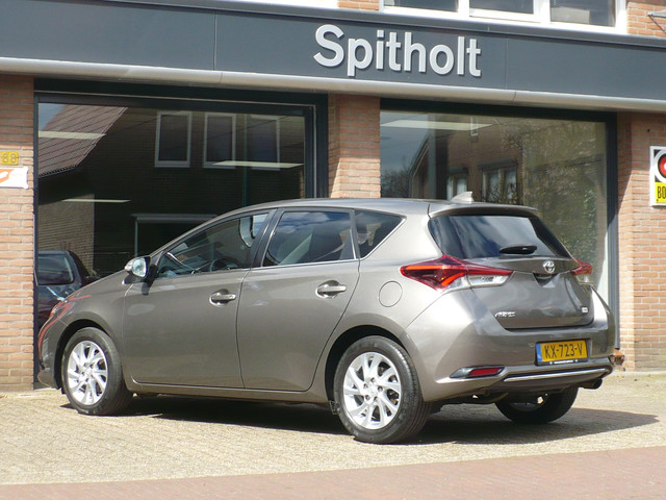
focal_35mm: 80
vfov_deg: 18.4
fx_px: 1539
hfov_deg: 24.4
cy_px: 250
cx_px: 333
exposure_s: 1/500
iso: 100
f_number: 3.1
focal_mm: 8.9
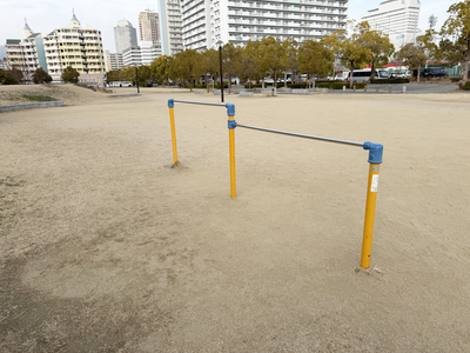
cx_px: 235
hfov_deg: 71.6
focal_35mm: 24
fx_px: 326
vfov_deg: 56.8
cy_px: 176
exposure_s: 1/2299
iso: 80
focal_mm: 6.76
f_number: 1.78
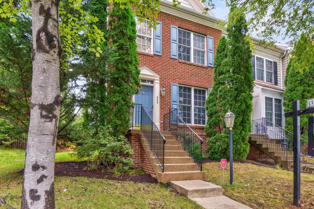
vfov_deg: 65.6
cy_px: 114
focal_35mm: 19
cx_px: 161
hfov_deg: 88.2
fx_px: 162
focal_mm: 11
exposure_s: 1/5
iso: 100
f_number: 8
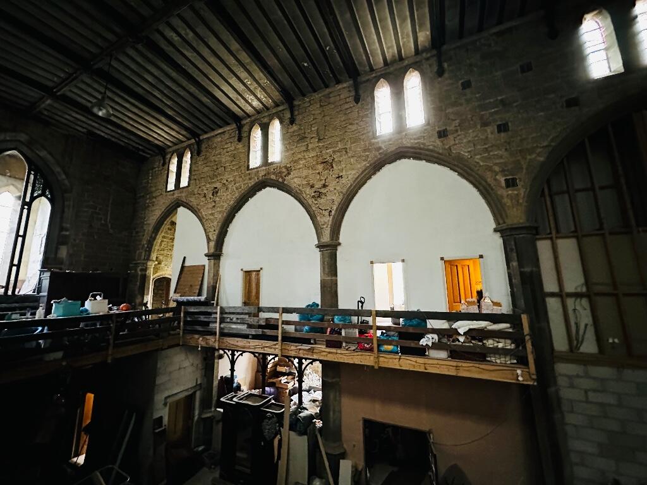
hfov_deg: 102.1
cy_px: 242
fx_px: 262
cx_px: 324
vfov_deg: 85.7
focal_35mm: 14
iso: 1000
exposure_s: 1/25
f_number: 2.2
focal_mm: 2.22
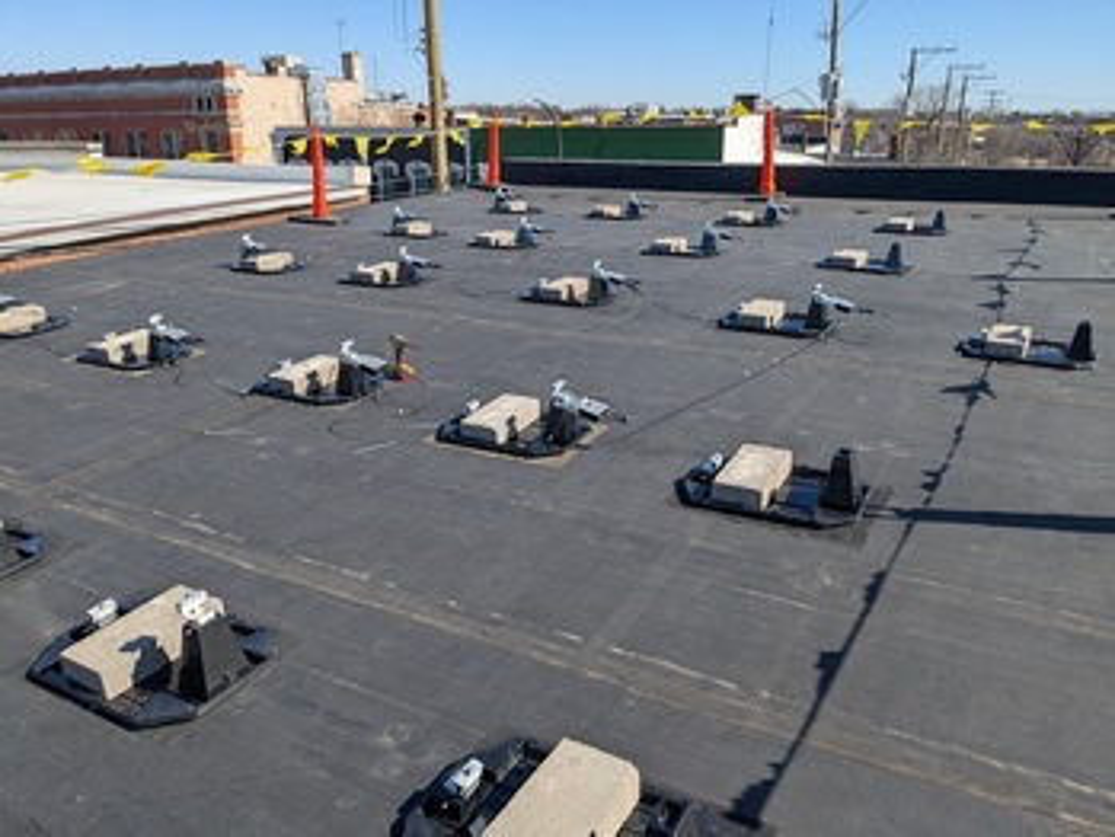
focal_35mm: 27
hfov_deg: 65.3
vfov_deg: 51.4
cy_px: 418
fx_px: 870
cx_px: 558
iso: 59
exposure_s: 1/3891
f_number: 1.73
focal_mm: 4.38
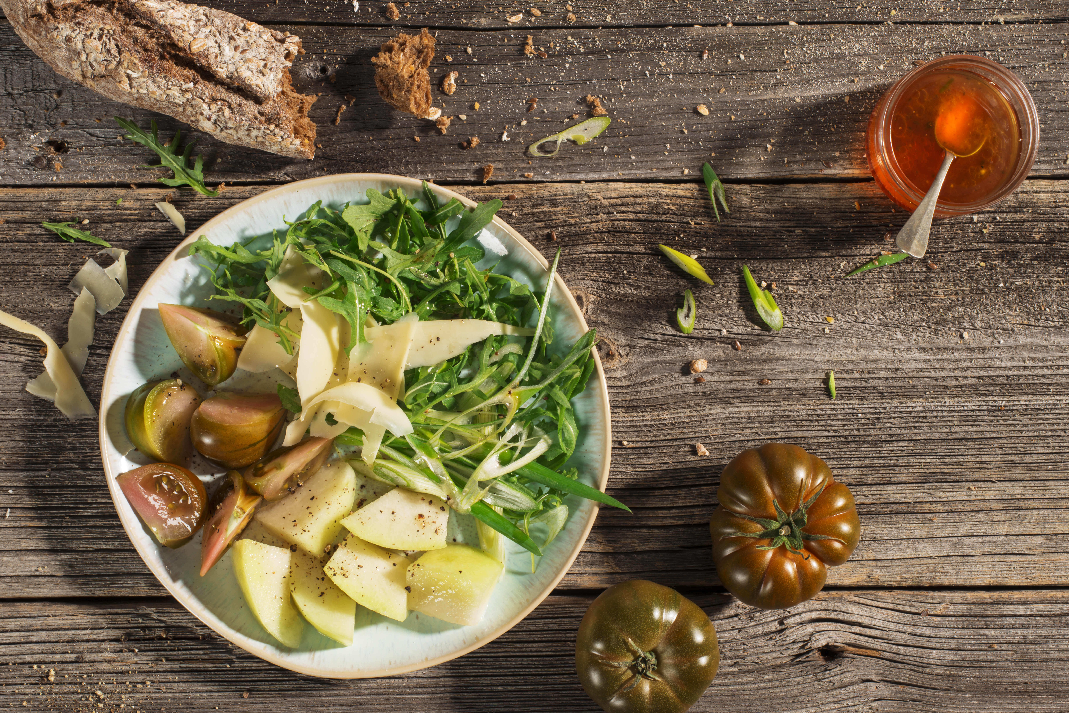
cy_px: 356
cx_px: 534
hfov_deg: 39.6
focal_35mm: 50
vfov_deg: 27.0
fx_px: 1485
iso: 100
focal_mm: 50
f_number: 16
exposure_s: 1/80
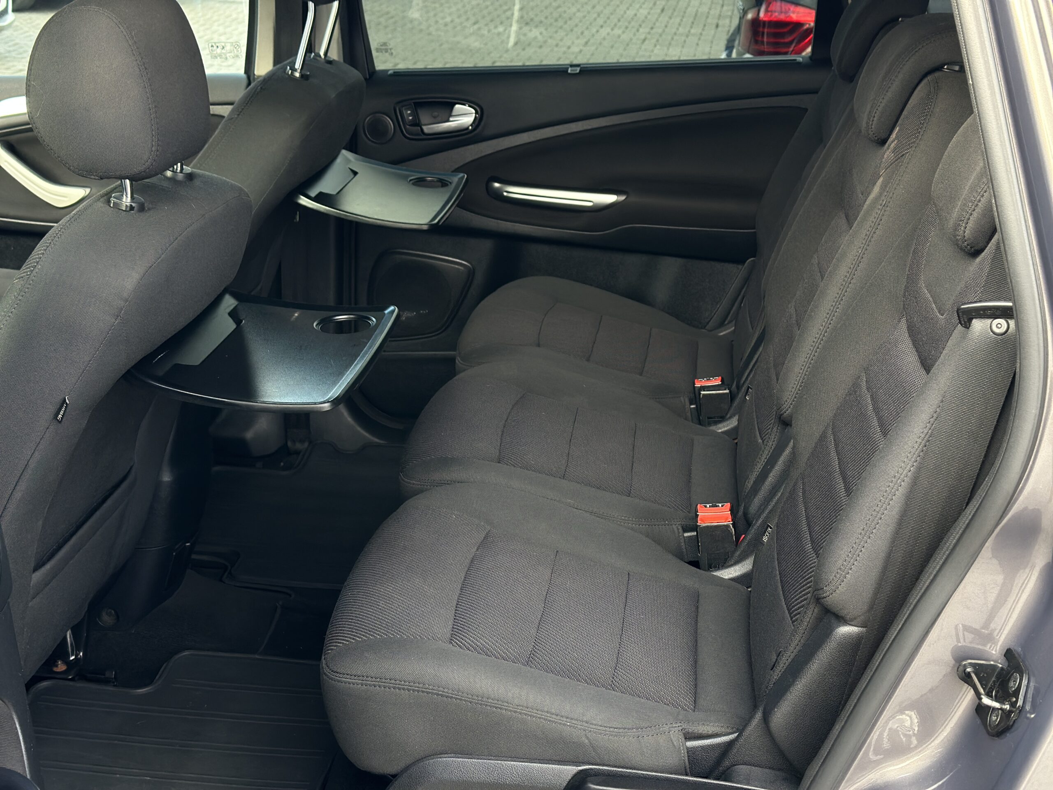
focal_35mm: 48
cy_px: 395
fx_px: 1460
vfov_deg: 30.3
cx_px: 526
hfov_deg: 39.7
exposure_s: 1/160
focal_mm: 6.86
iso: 125
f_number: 1.78
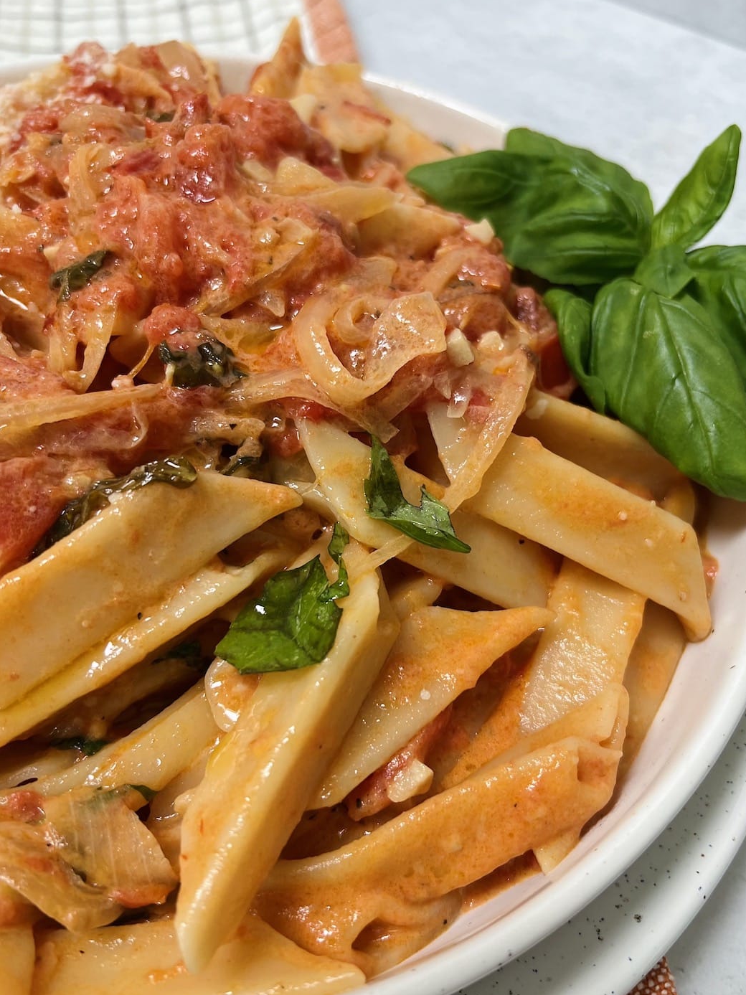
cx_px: 384
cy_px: 543
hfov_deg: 46.8
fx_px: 862
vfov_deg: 59.9
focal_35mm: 30
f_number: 1.5
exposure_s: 1/121
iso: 125
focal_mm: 5.7
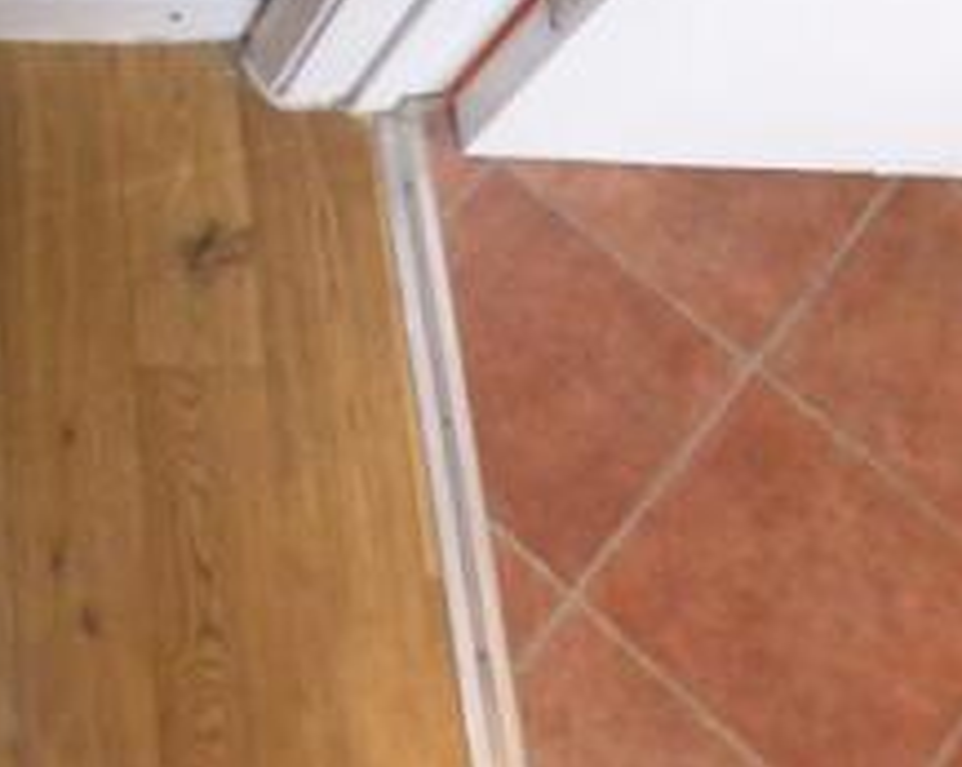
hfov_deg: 25.8
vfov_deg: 22.0
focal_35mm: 63
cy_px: -197
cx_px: -286
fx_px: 1791
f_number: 4.5
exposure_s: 1/5
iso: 400
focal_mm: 4.3
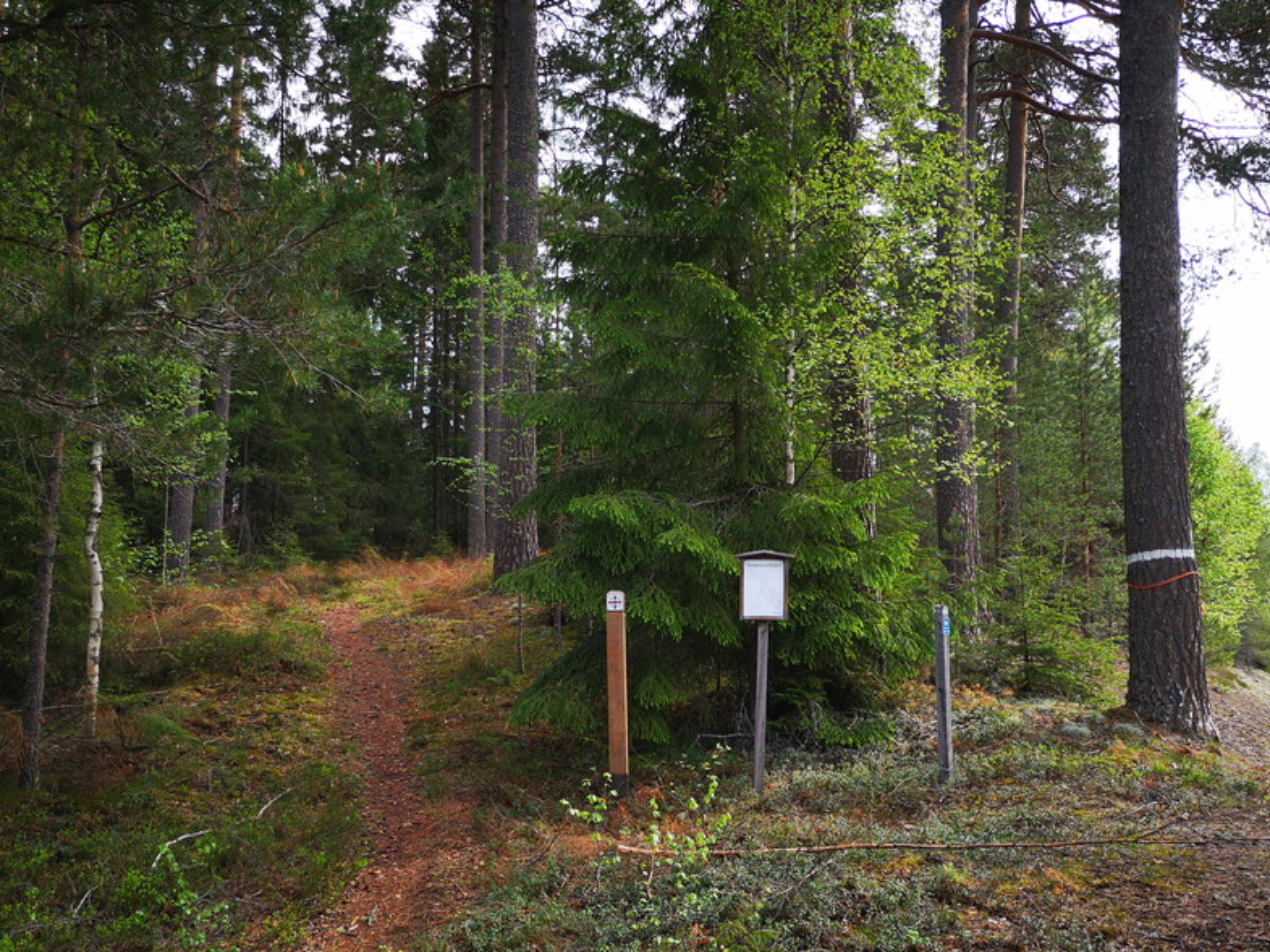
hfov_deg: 55.3
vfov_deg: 42.7
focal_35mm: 33
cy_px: 572
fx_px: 1211
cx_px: 629
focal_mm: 3.95
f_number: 1.8
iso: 100
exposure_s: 1/900
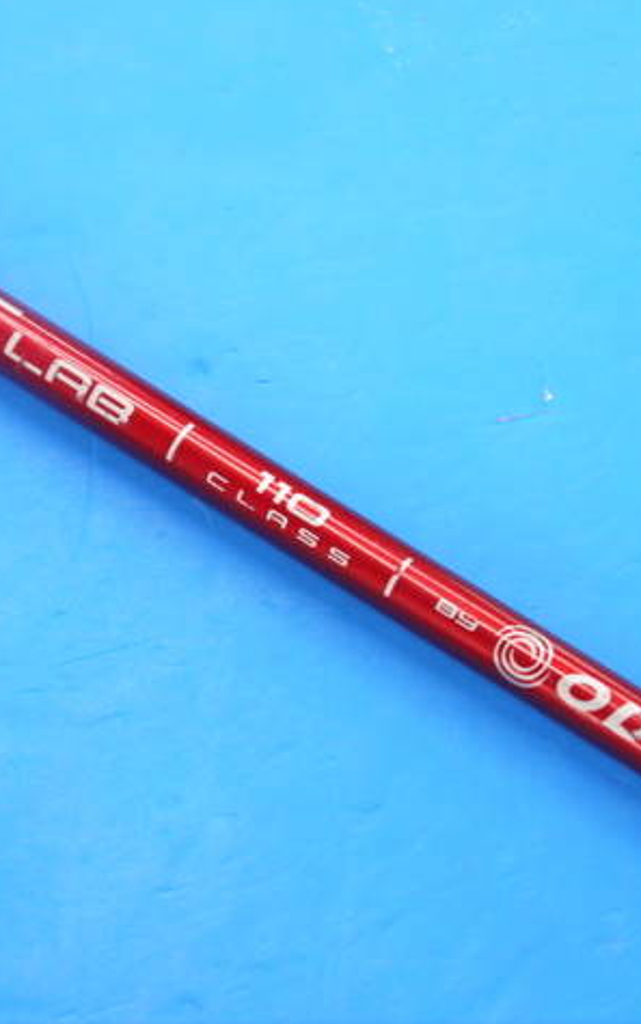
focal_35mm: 120
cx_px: 324
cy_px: 511
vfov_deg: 17.4
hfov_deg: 10.9
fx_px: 3353
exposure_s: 1/80
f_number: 5.6
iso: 640
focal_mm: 42
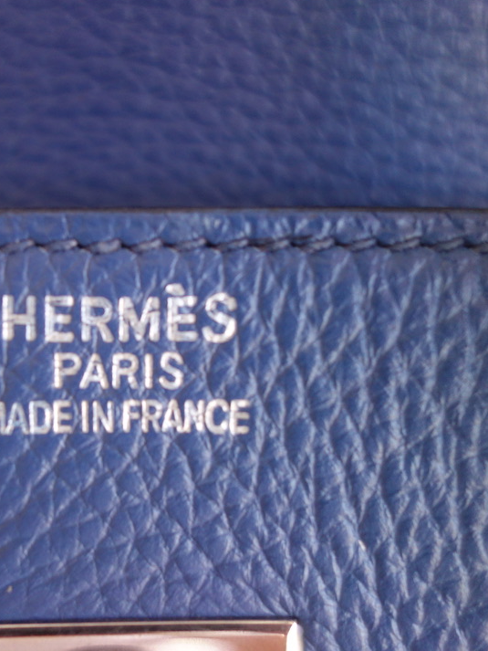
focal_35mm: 41
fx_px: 770
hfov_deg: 34.2
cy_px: 324
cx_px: 102
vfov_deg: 45.8
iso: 400
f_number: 1.8
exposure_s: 1/160
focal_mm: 10.4
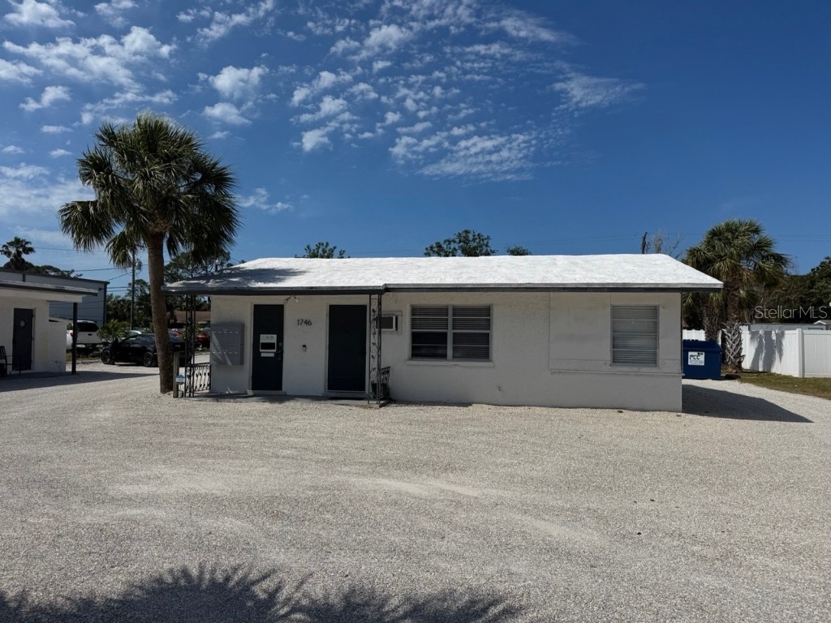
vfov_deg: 56.8
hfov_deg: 71.6
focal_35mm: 24
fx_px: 576
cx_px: 416
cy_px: 312
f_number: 1.78
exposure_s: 1/12346
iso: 80
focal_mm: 6.76
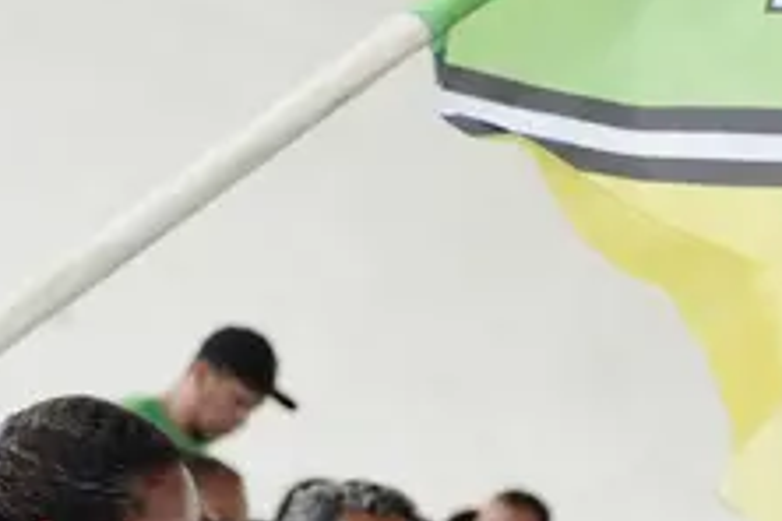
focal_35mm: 232
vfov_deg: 5.9
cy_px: 553
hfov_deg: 8.8
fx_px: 5039
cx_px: 990
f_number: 2.8
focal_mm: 40.4
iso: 1000
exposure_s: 1/640
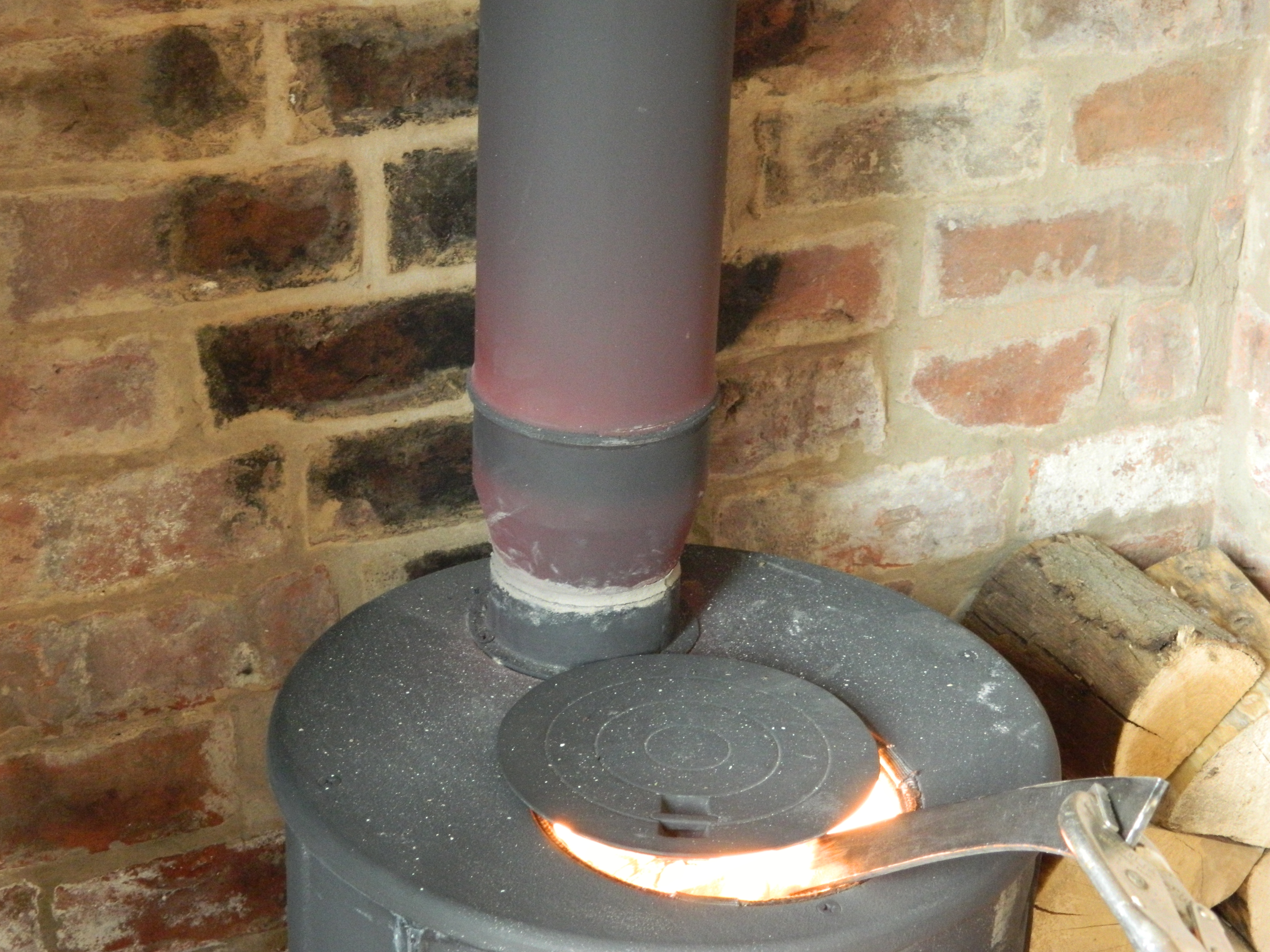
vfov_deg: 21.0
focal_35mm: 70
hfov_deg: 27.8
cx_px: 635
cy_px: 476
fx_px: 2568
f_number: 4
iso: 500
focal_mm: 12.6
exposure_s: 1/10
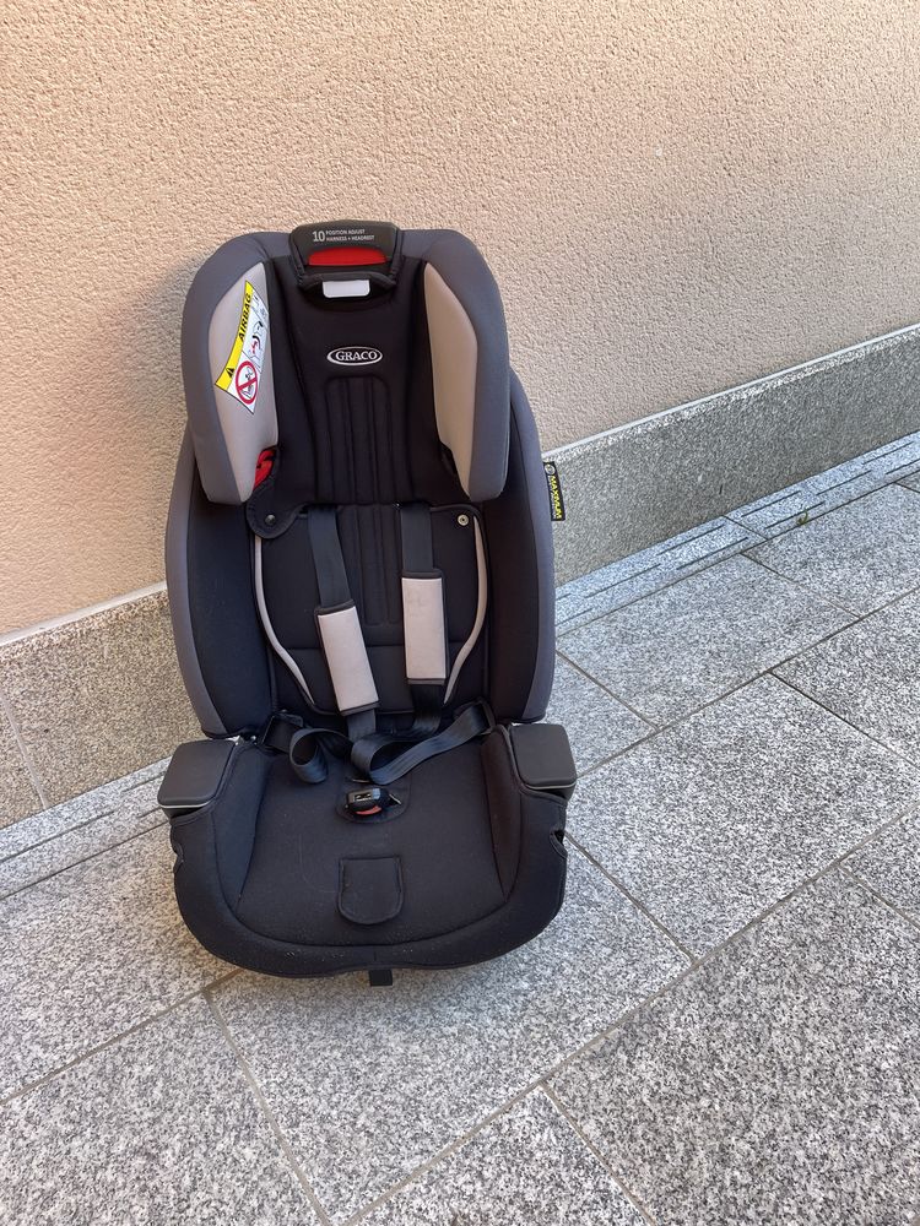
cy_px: 613
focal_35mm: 25
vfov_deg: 69.4
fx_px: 886
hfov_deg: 54.9
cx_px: 460
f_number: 1.6
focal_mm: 5.1
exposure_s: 1/121
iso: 100
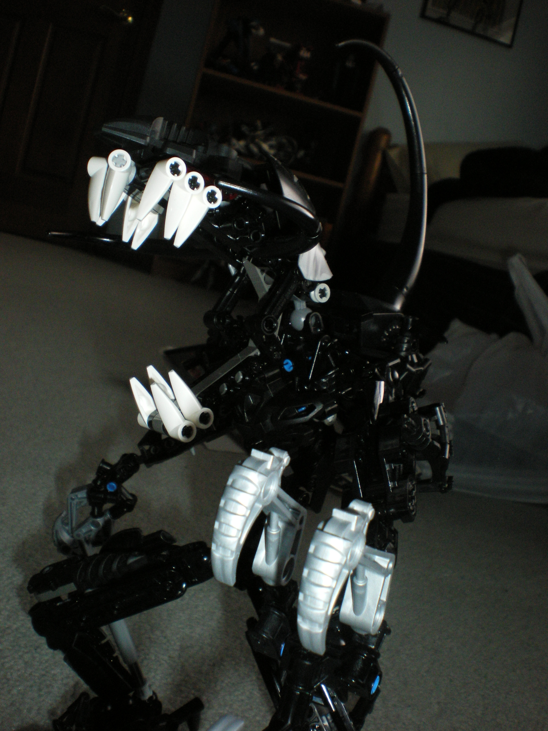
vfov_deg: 51.4
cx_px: 274
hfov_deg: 39.7
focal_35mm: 36
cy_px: 366
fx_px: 760
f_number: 4.6
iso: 320
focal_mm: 6.3
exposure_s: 1/50
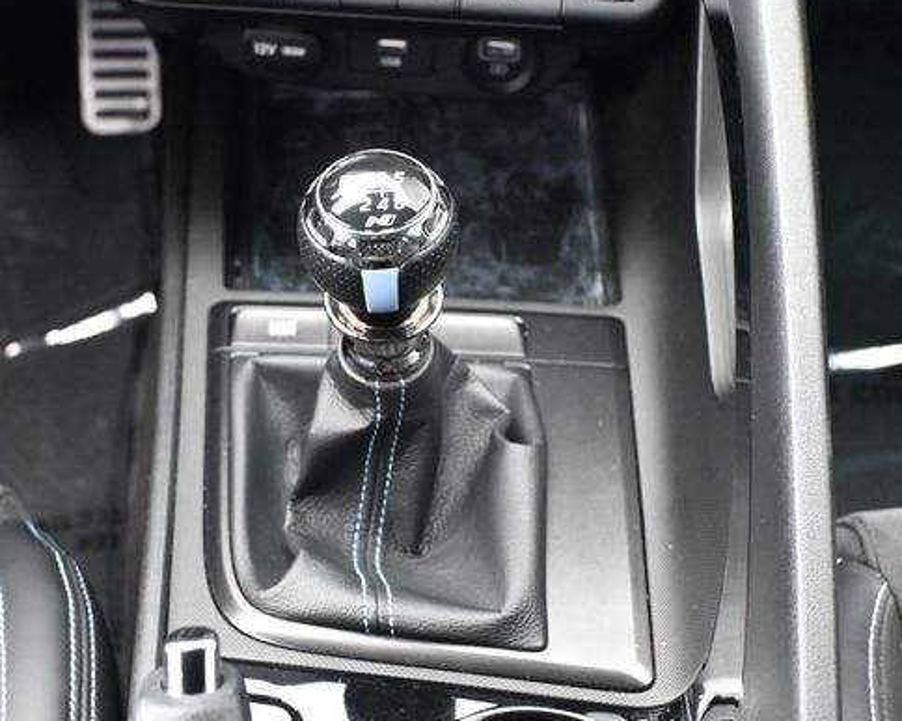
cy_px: 373
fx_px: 1788
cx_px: 432
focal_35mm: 67
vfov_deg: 22.8
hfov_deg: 28.3
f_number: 5.3
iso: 3200
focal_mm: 36
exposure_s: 1/125
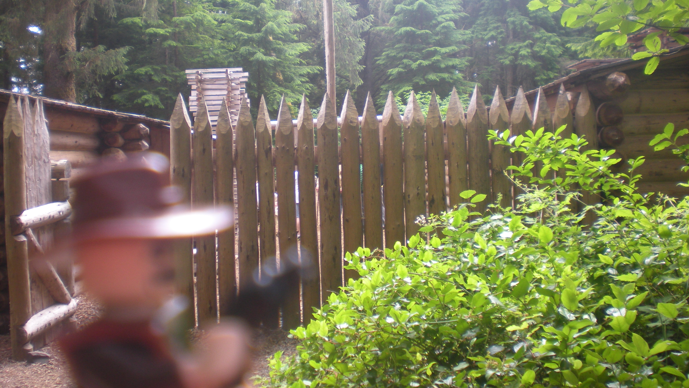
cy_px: 134
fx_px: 767
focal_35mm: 42
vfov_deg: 28.2
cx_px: 346
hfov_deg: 48.4
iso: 79
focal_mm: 6.3
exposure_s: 1/66
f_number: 3.1
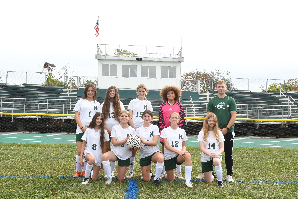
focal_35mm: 40
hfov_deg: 48.5
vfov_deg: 33.4
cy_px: 100
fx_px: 331
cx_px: 149
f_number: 11
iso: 500
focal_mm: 27
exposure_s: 1/250
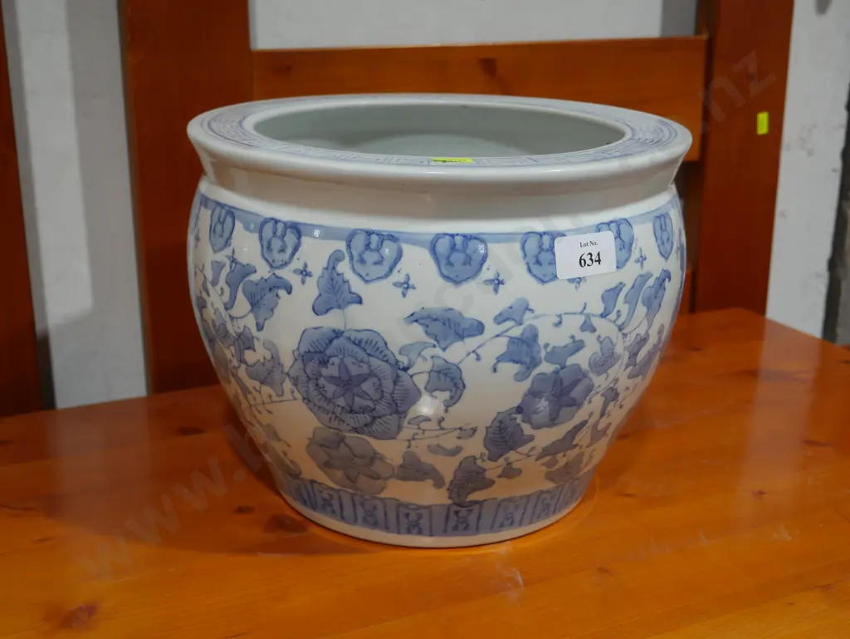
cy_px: 320
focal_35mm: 46
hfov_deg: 41.2
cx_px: 425
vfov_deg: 31.5
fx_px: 1130
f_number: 5.1
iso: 320
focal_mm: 23
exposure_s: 1/60
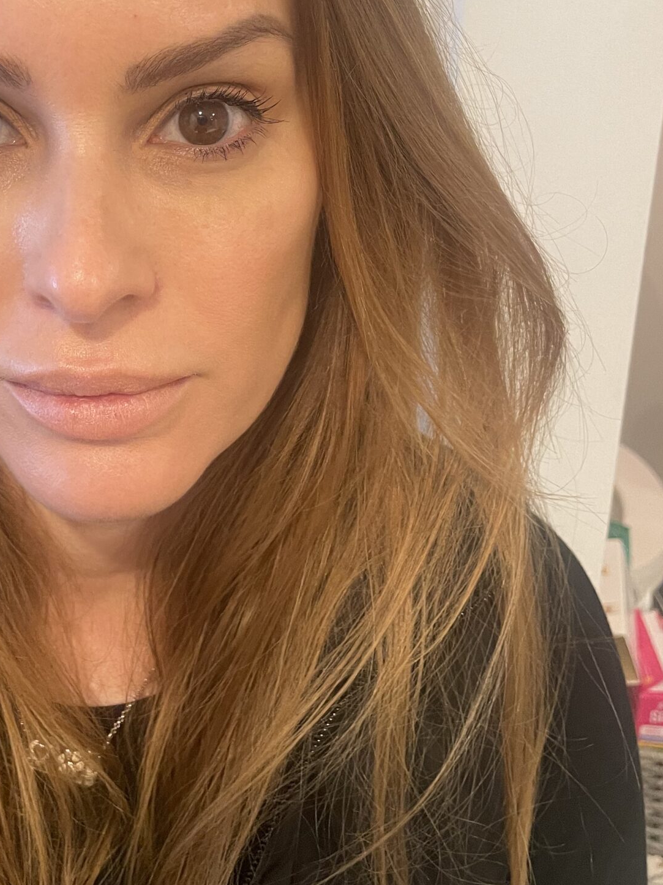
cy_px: 234
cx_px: 135
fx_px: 1149
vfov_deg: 41.0
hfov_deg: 31.4
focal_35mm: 45
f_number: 1.6
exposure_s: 1/60
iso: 160
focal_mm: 4.2
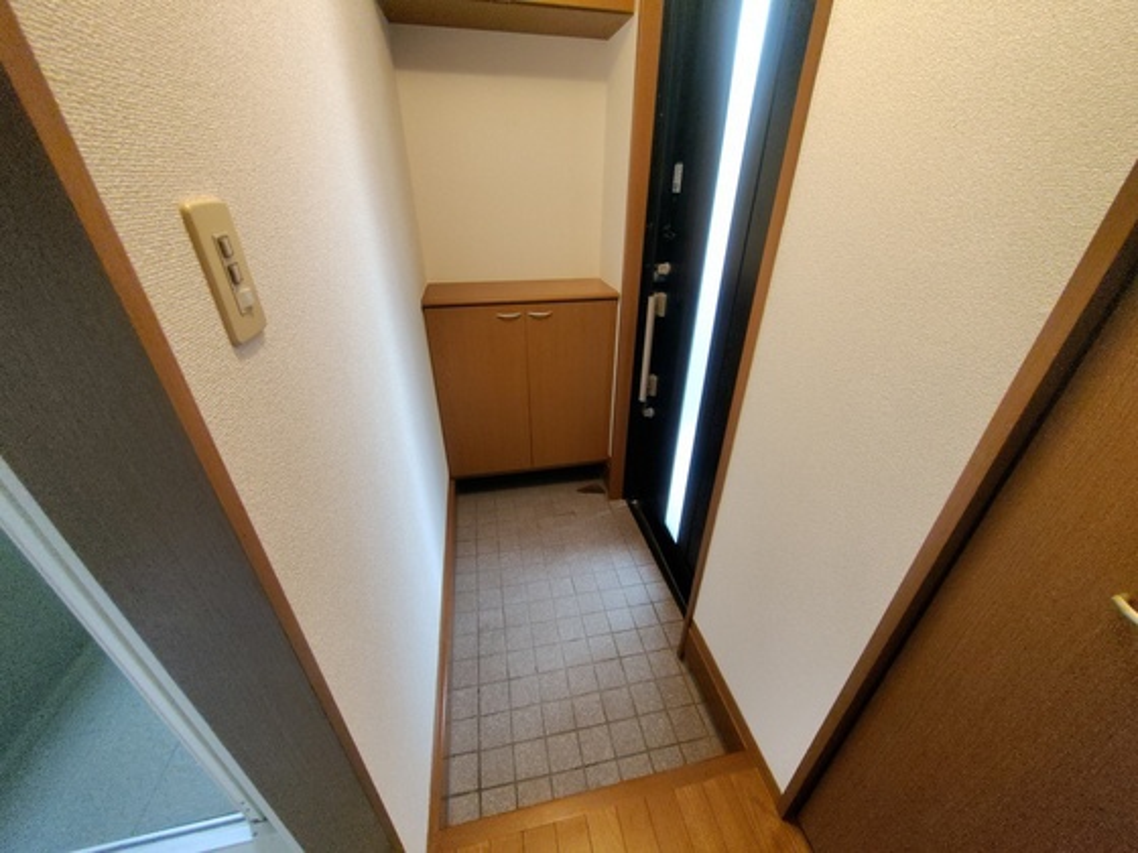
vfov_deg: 89.9
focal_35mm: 13
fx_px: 427
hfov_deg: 106.2
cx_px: 569
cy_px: 426
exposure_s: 1/30
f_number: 2.2
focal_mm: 2.16
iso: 1493
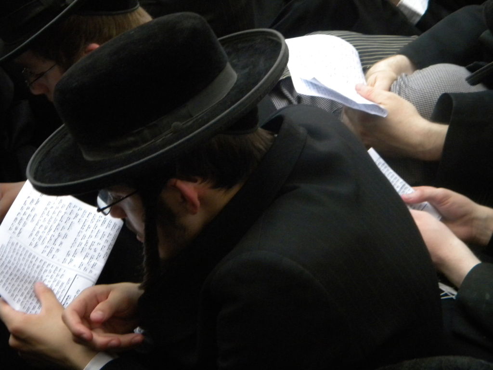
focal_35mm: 88
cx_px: 246
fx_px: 1253
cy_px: 185
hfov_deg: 22.3
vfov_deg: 16.8
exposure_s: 1/520
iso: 400
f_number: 4.5
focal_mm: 16
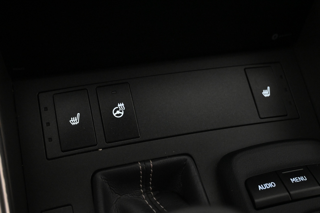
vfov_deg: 29.9
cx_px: 160
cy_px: 106
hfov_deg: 43.6
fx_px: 400
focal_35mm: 45
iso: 5600
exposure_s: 1/50
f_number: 4.8
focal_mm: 30
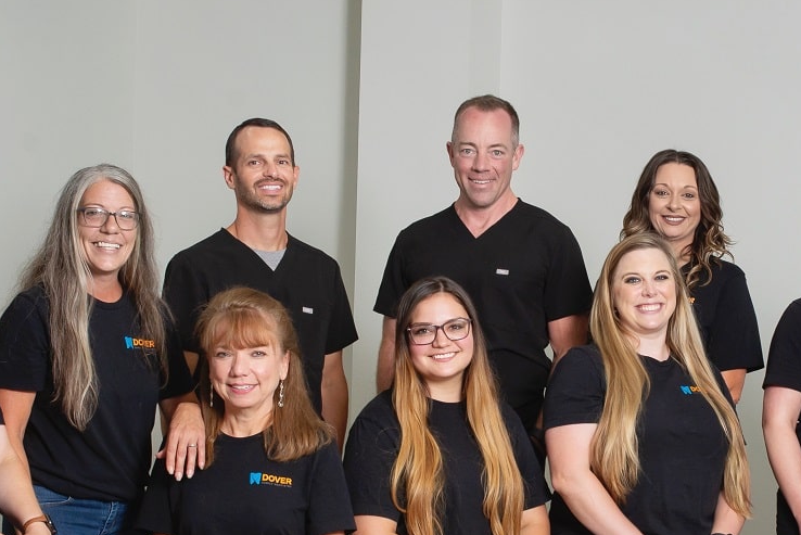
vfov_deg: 15.0
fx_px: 2026
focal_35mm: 91
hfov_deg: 22.2
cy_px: 392
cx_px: 588
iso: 320
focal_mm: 35
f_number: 9
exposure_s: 1/200
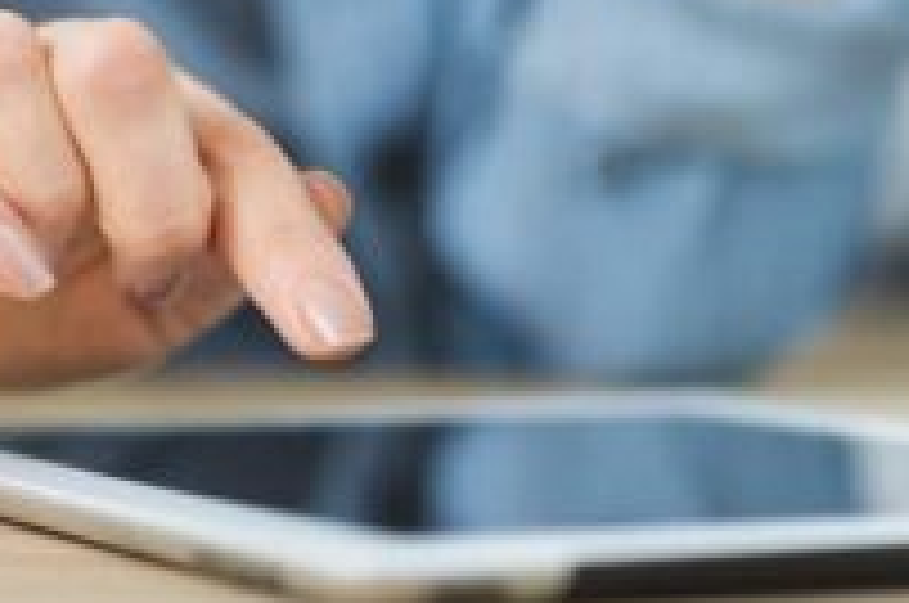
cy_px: 76
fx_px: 4462
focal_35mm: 177
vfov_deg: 7.7
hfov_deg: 11.6
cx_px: 536
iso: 250
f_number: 2.8
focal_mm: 85
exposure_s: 1/125
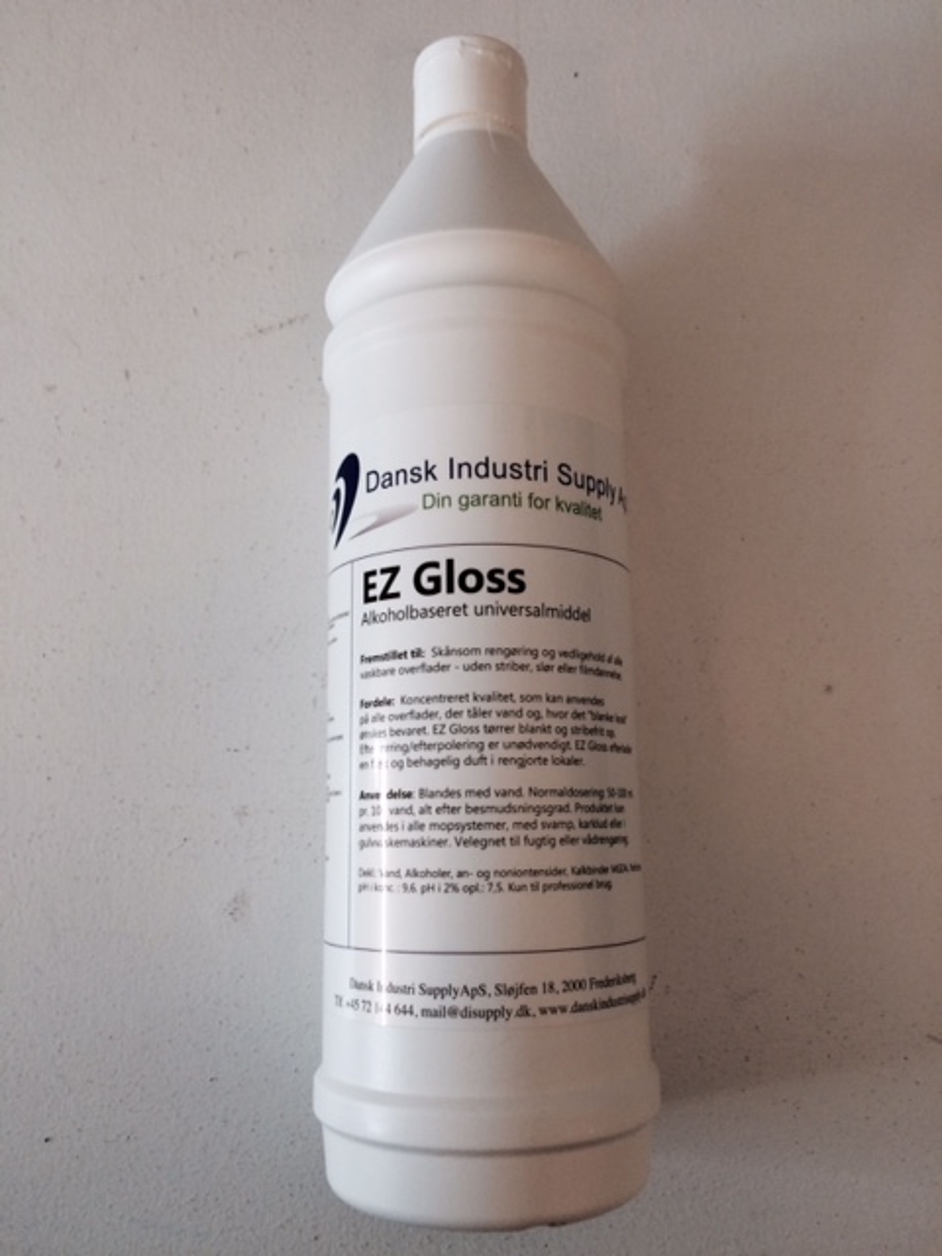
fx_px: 1052
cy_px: 628
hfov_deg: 48.2
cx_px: 471
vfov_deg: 61.7
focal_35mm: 29
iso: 40
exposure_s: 1/30
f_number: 2.2
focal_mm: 4.15
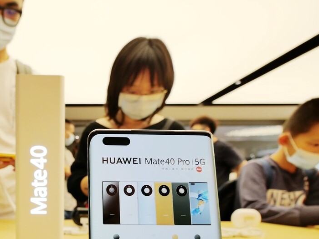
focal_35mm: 24
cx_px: 54
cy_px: 204
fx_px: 221
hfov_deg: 63.9
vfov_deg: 51.7
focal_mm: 7
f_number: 4
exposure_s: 1/160
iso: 200
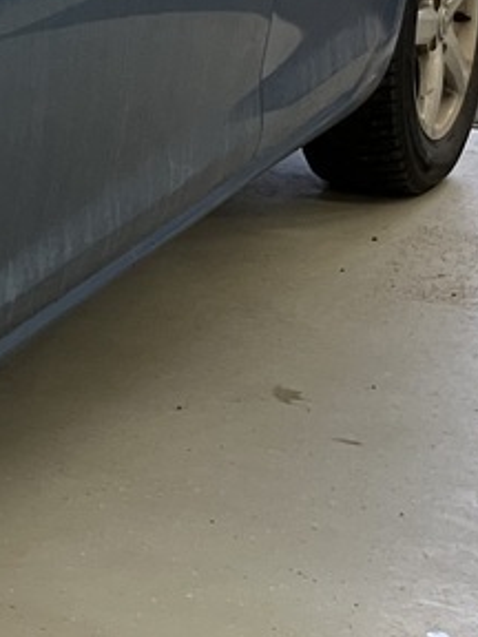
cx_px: -730
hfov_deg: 9.3
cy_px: 29
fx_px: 2578
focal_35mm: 140
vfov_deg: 13.9
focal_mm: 3.99
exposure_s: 1/82
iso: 80
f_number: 1.8
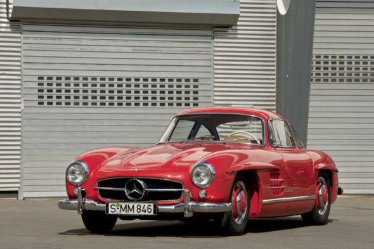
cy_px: 124
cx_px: 187
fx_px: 1662
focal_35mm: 160
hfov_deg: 12.8
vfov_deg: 8.6
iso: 100
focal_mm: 160
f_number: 16
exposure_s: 1/100
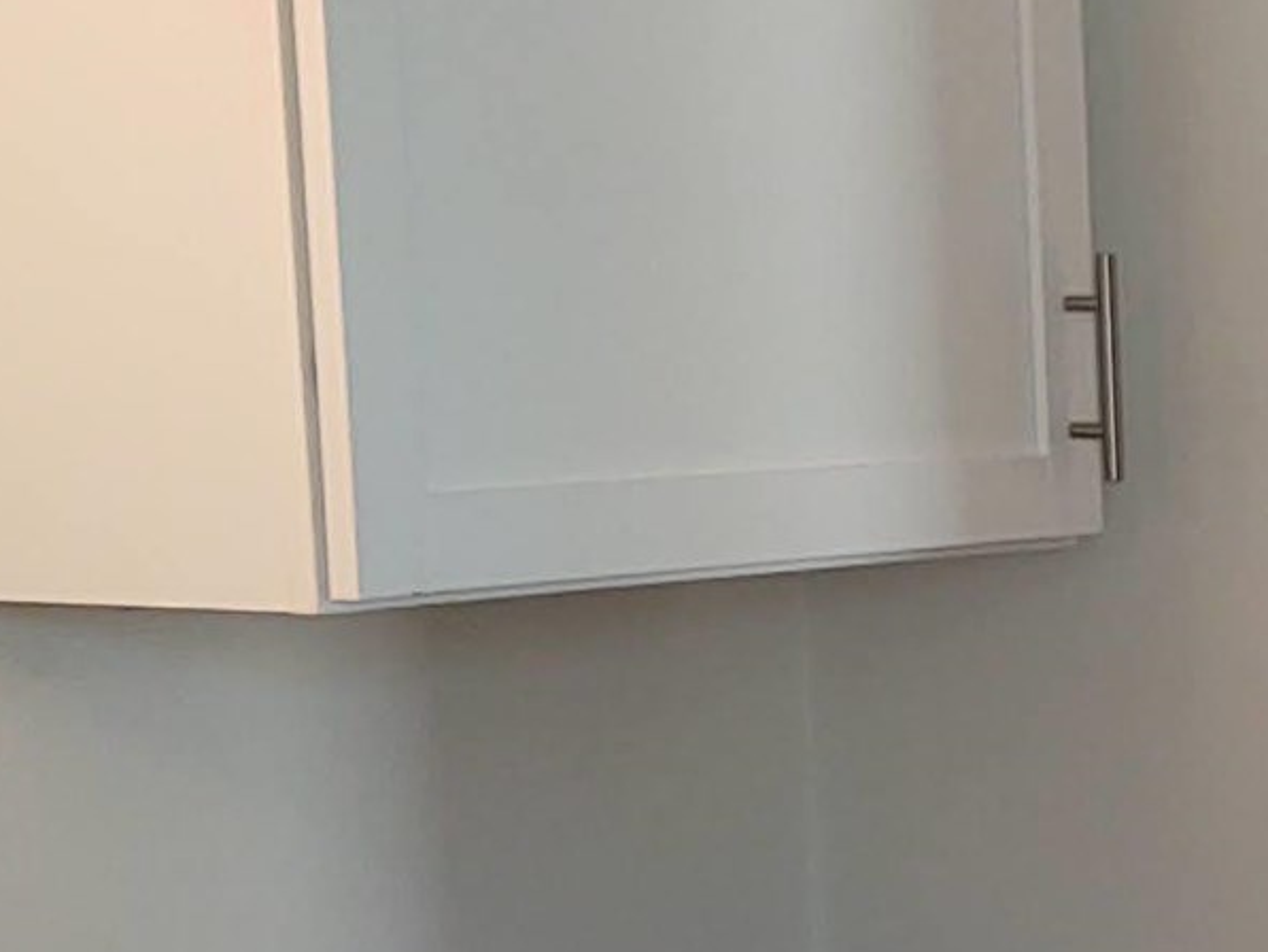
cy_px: 1009
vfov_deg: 10.6
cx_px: 2160
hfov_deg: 13.0
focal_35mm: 139
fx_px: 5093
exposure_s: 1/50
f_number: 1.7
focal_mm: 4.75
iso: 109
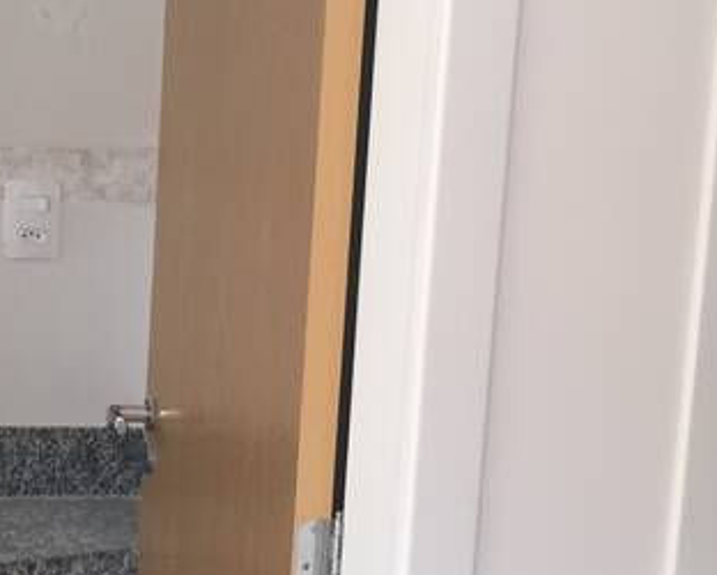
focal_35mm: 98
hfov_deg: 19.3
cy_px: 377
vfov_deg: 15.7
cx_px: 136
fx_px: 2081
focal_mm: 4.15
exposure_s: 1/30
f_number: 2.2
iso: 32
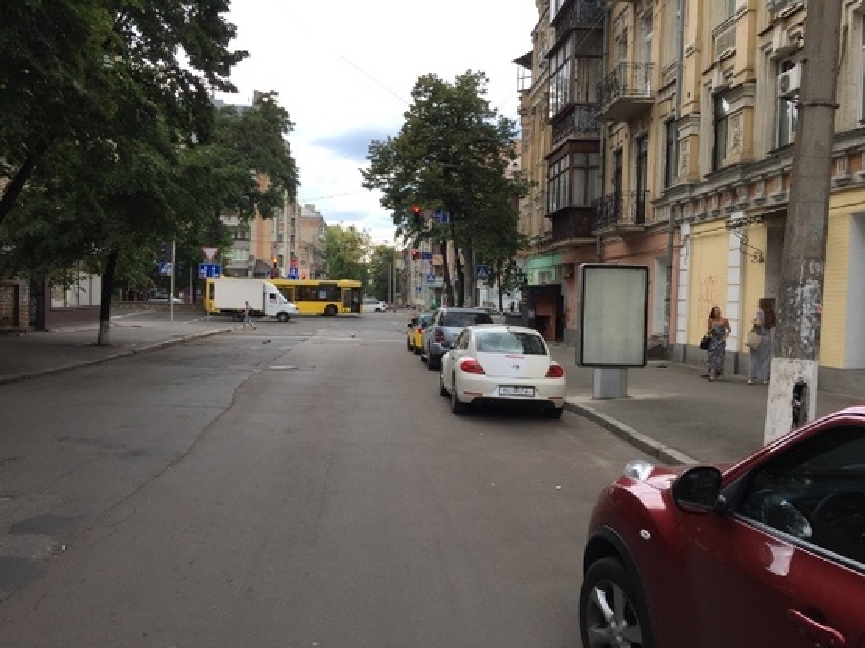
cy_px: 324
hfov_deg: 61.7
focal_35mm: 29
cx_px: 432
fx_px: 725
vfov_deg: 48.2
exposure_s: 1/416
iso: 32
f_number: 2.2
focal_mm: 4.15
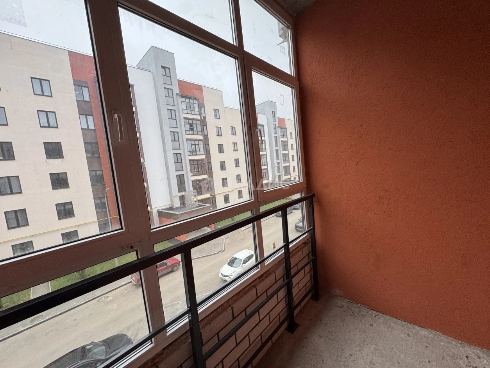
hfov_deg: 102.1
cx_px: 245
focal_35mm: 14
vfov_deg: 85.7
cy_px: 184
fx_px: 198
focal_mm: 2.22
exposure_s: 1/99
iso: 125
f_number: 2.2
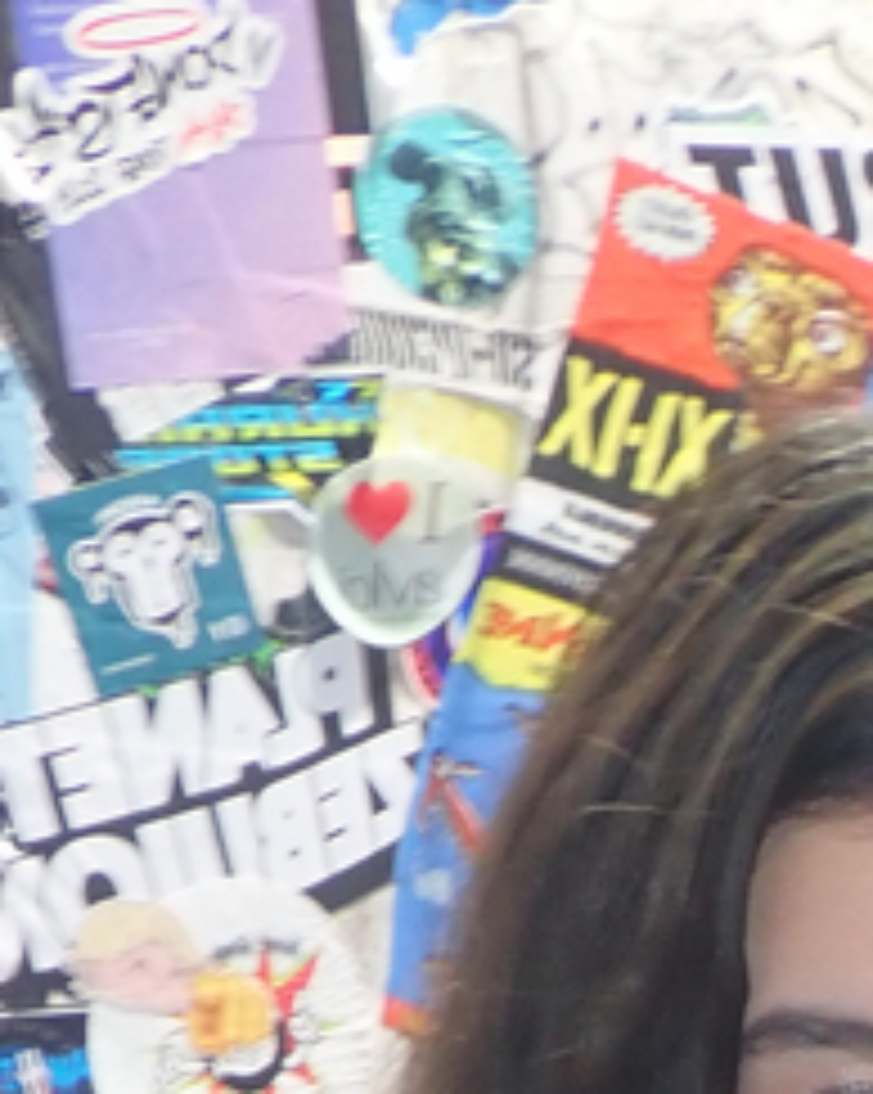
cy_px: 2102
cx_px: 1066
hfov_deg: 10.0
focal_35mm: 152
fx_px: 4915
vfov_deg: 11.6
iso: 200
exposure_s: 1/30
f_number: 2.6
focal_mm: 6.42
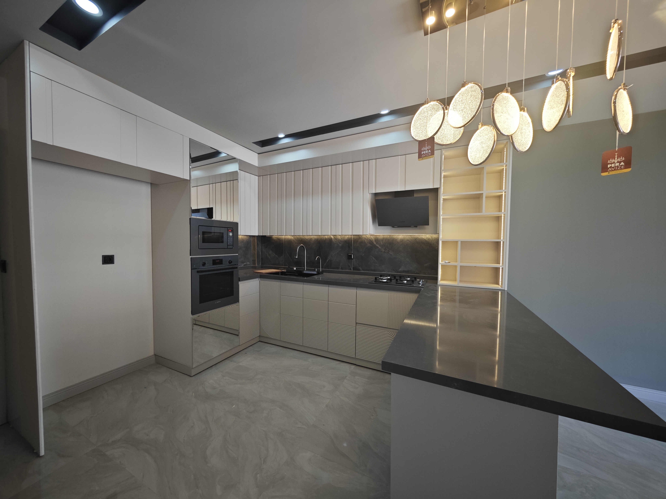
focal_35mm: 12
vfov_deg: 94.5
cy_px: 250
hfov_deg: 110.5
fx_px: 231
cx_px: 333
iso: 250
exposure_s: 1/82
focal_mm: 2.03
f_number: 1.8
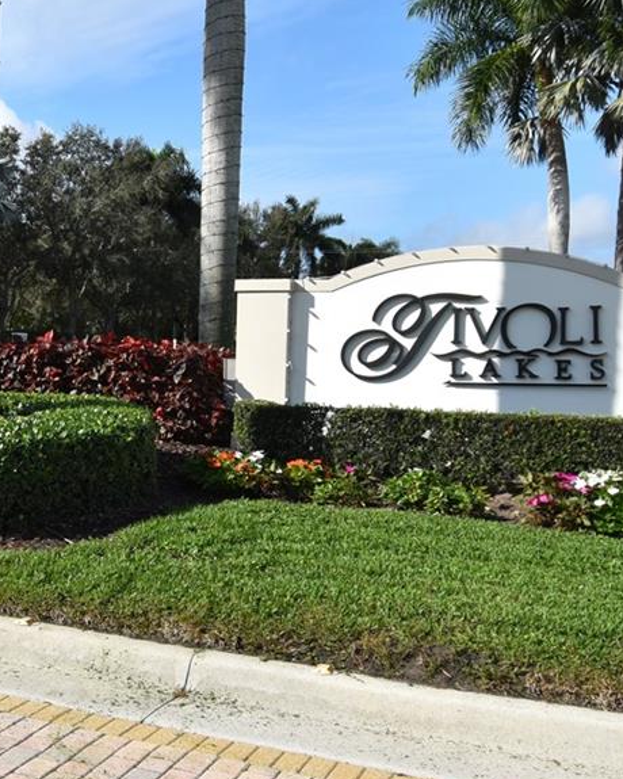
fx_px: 1083
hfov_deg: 30.2
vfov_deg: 39.5
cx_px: 22
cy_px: 371
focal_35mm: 47
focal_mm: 12
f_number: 8
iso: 200
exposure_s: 1/500
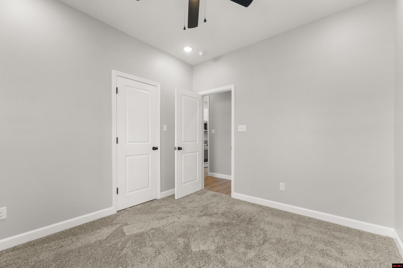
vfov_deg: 77.3
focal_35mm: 15
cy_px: 134
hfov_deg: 100.4
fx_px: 168
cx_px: 202
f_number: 9
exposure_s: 1/3
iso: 200
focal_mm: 10
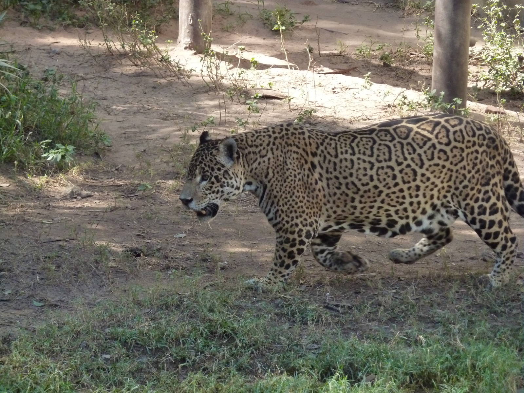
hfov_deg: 9.4
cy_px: 196
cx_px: 262
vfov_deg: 7.1
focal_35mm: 210
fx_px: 3179
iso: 500
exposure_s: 1/400
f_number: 4.6
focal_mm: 34.4
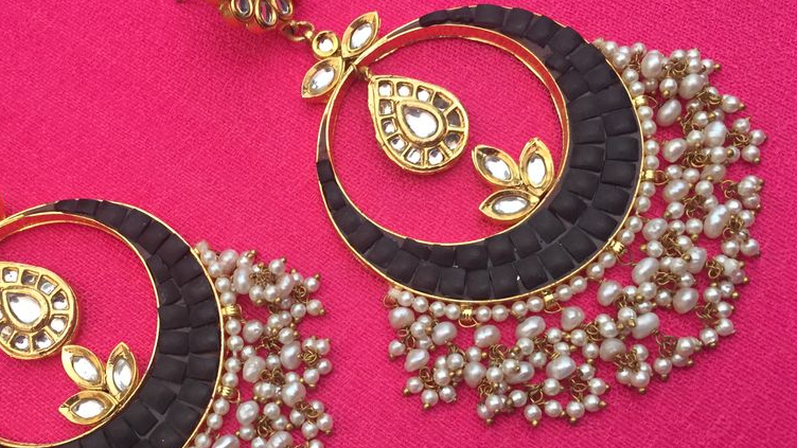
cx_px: 304
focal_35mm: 42
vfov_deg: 28.3
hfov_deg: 48.0
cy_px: 275
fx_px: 888
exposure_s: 1/33
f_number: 2.2
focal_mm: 4.15
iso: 200
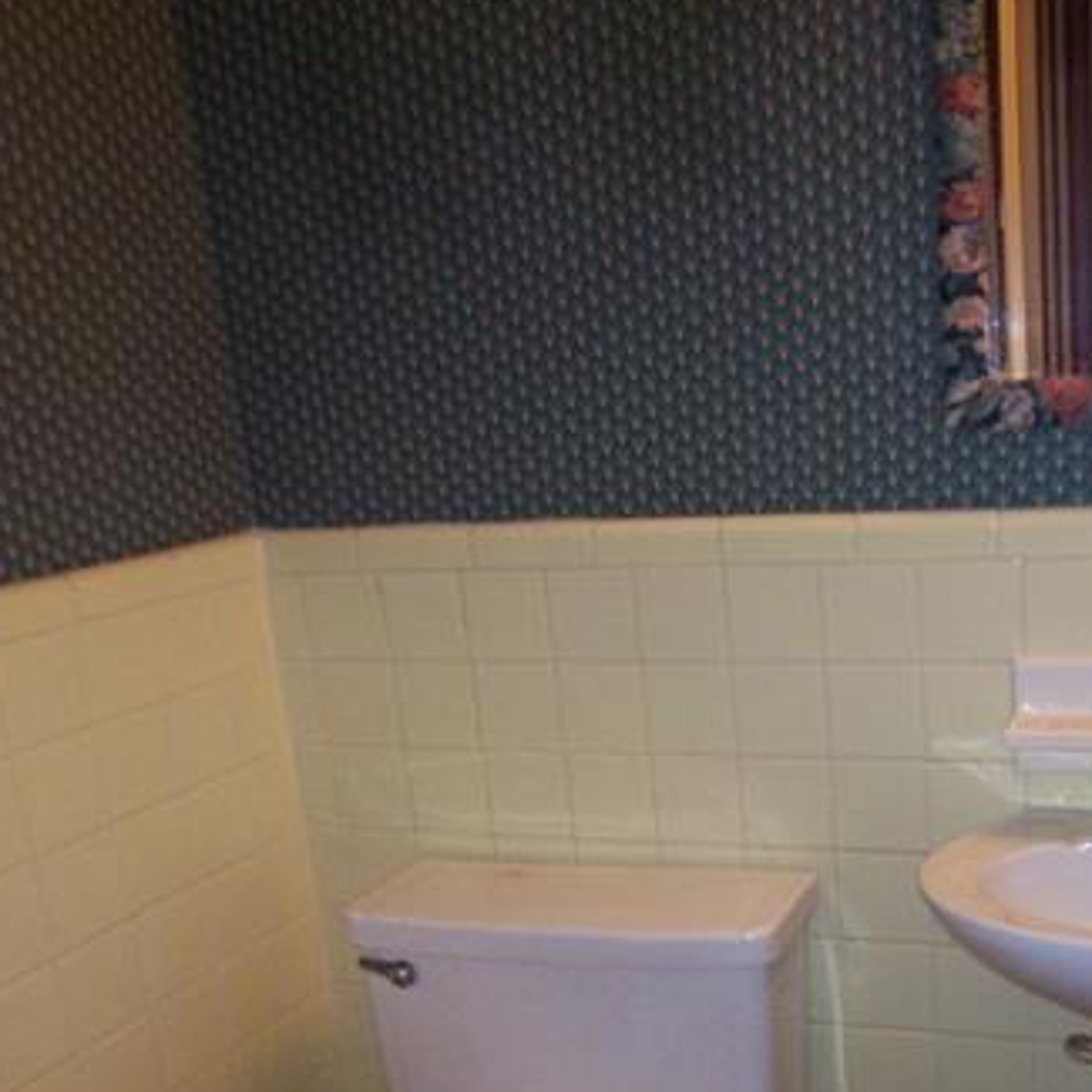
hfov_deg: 40.7
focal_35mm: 40
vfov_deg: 41.1
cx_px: 816
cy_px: 756
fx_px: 1428
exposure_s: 1/30
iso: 200
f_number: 2.8
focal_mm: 3.8
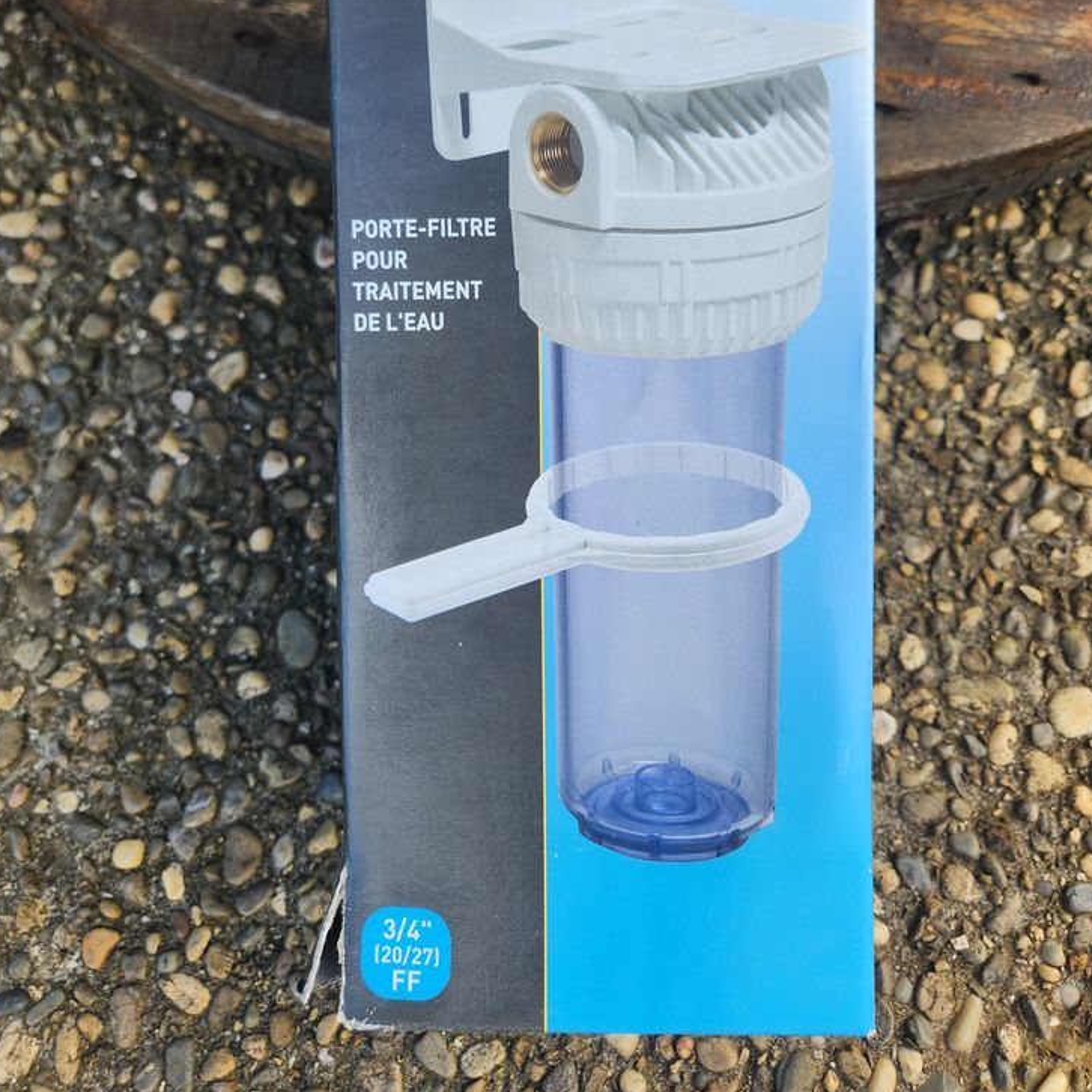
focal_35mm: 28
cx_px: 544
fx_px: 999
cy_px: 382
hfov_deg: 57.3
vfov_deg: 56.3
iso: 20
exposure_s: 1/383
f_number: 1.8
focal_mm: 5.4
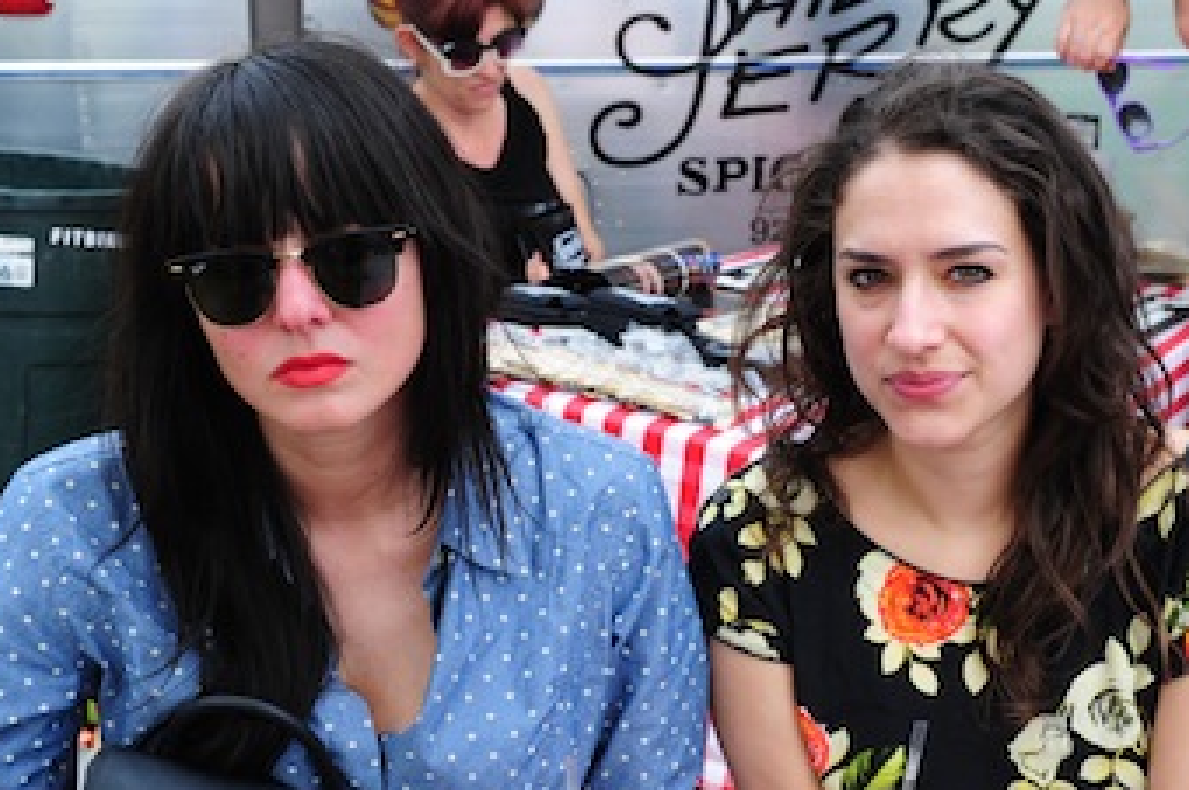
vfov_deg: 20.1
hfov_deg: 30.1
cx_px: 668
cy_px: 613
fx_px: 2211
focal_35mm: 67
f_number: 7.1
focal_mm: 38
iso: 1000
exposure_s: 1/640
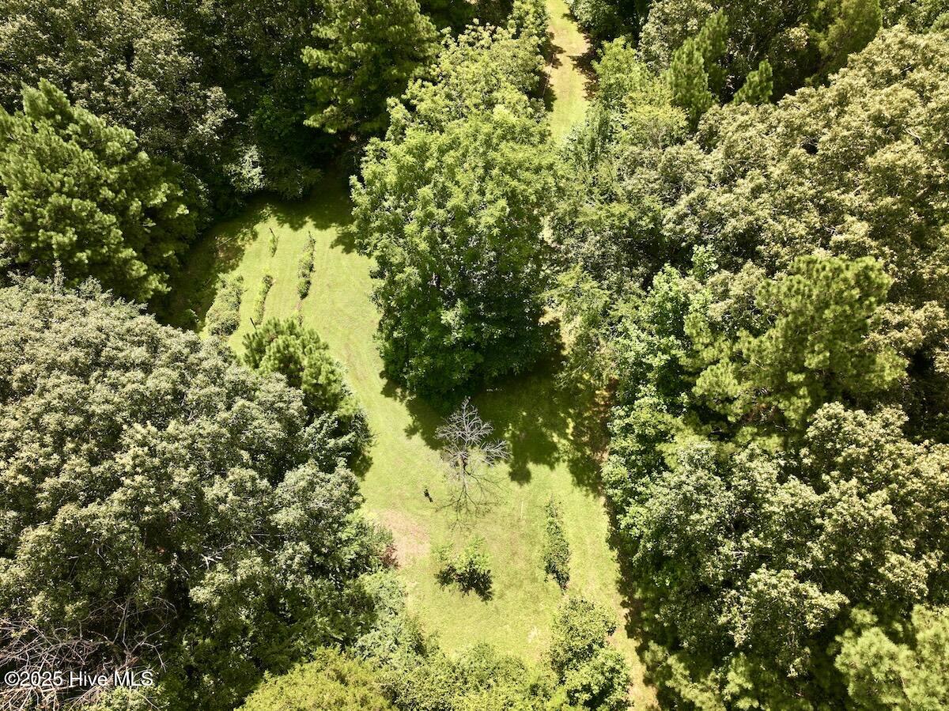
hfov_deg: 71.6
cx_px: 474
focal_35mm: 24
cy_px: 356
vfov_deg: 56.8
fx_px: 658
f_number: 2.8
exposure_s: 1/80
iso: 100
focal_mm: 12.29
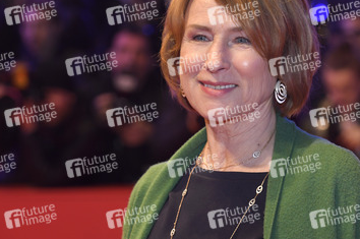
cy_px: 89
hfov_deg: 13.4
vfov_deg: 8.9
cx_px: 207
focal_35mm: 153
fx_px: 1528
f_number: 5.6
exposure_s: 1/125
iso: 800
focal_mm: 120
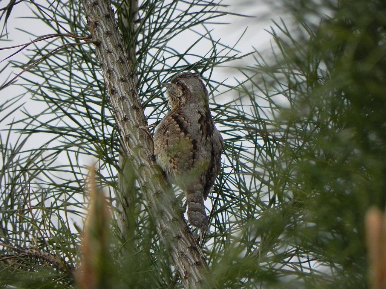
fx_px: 7560
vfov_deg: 2.2
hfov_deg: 2.9
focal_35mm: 678
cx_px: 193
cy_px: 144
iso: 160
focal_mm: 120
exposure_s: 1/329
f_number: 5.6
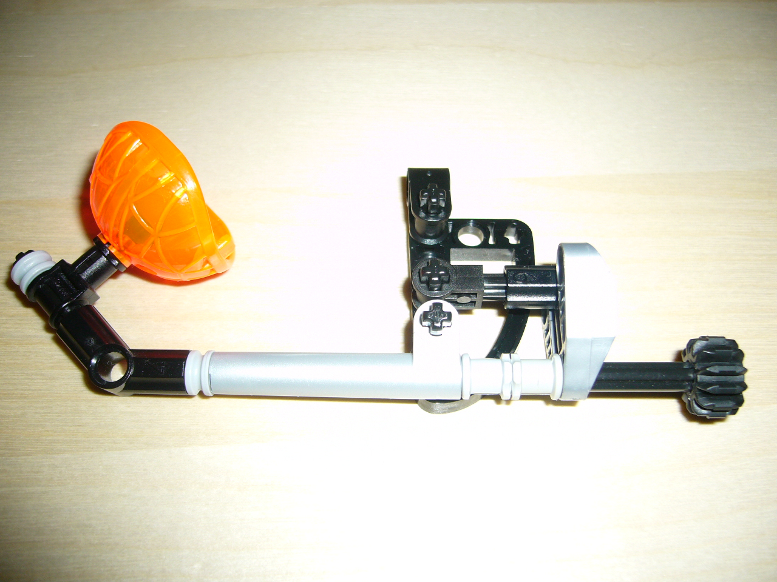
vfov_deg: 40.7
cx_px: 388
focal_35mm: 35
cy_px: 291
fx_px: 786
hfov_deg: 52.6
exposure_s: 1/30
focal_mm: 5.8
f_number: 2.8
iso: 100
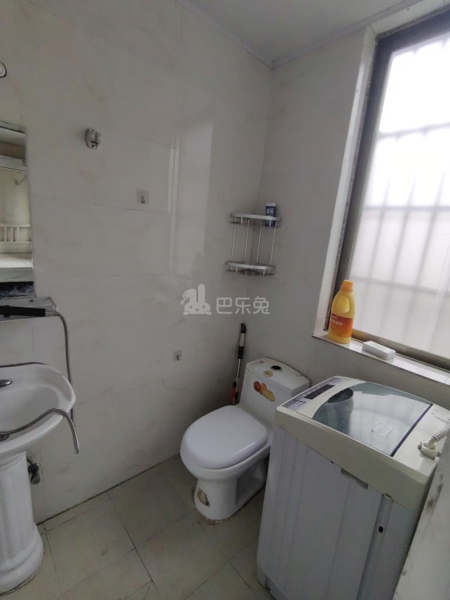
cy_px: 300
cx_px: 225
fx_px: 277
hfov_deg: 78.1
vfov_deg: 94.5
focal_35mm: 16
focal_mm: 1.68
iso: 50
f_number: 2.2
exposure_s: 1/50
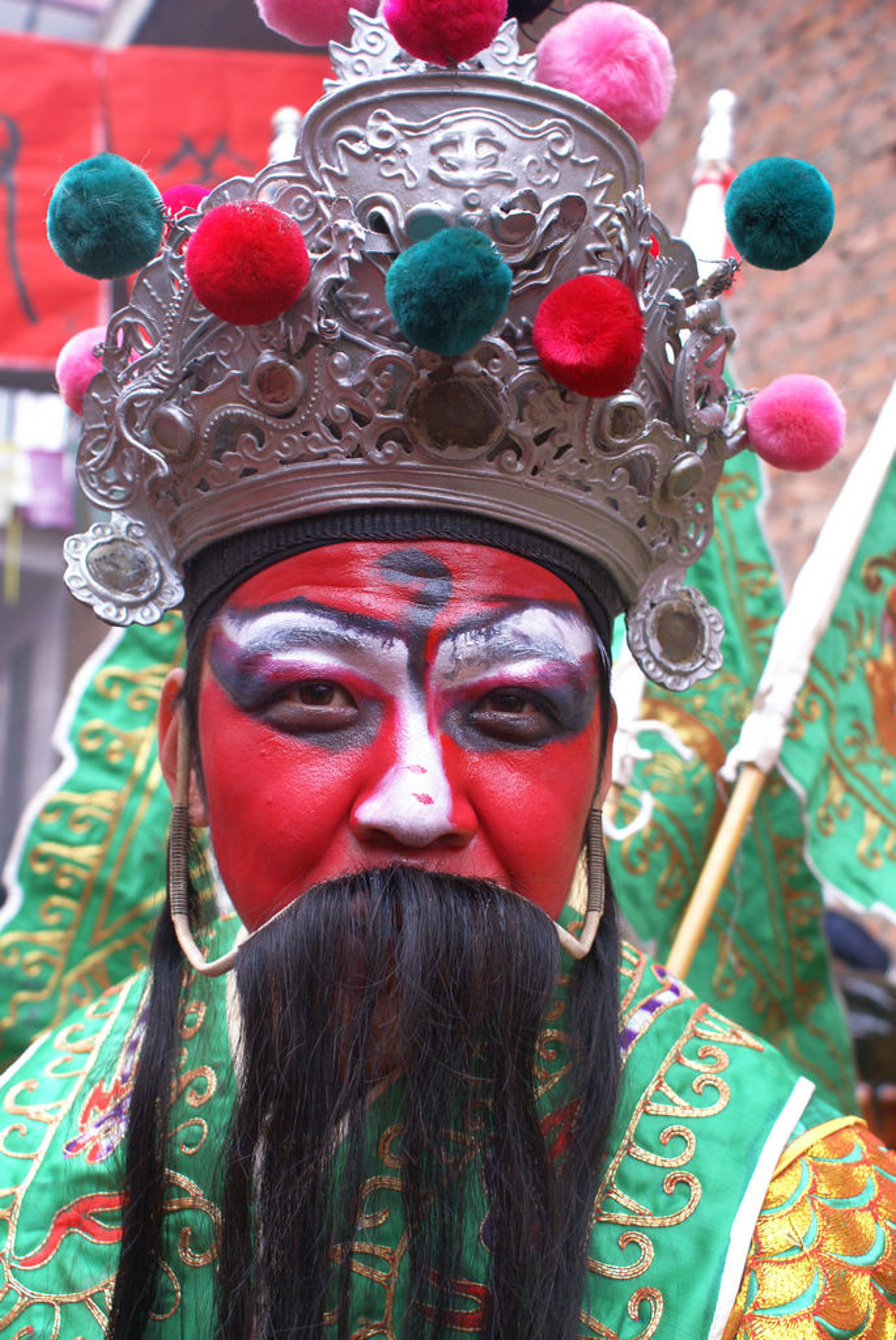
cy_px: 670
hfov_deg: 34.3
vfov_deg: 49.5
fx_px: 1452
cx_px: 448
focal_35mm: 39
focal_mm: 26
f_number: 4.5
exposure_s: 1/50
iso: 320
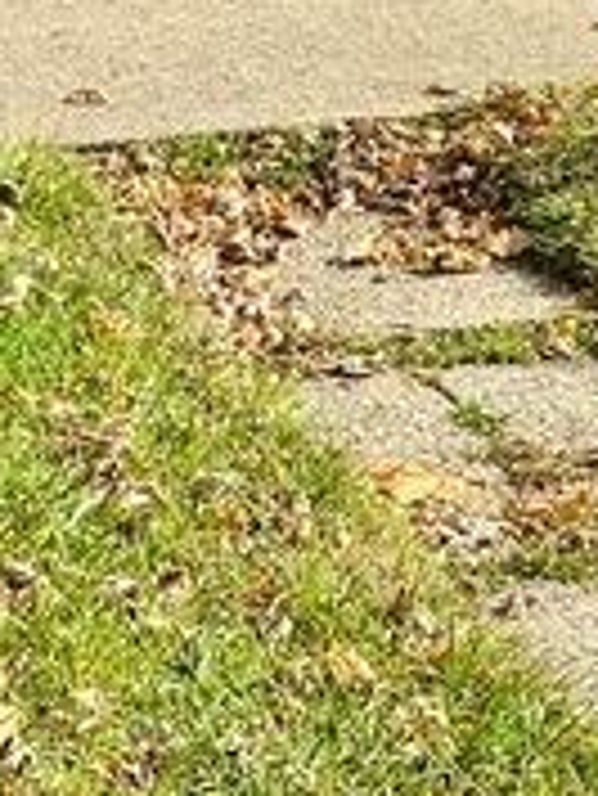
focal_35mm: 181
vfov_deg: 10.4
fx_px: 4164
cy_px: -501
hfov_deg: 8.2
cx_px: 620
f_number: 1.78
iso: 64
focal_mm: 6.76
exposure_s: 1/2342
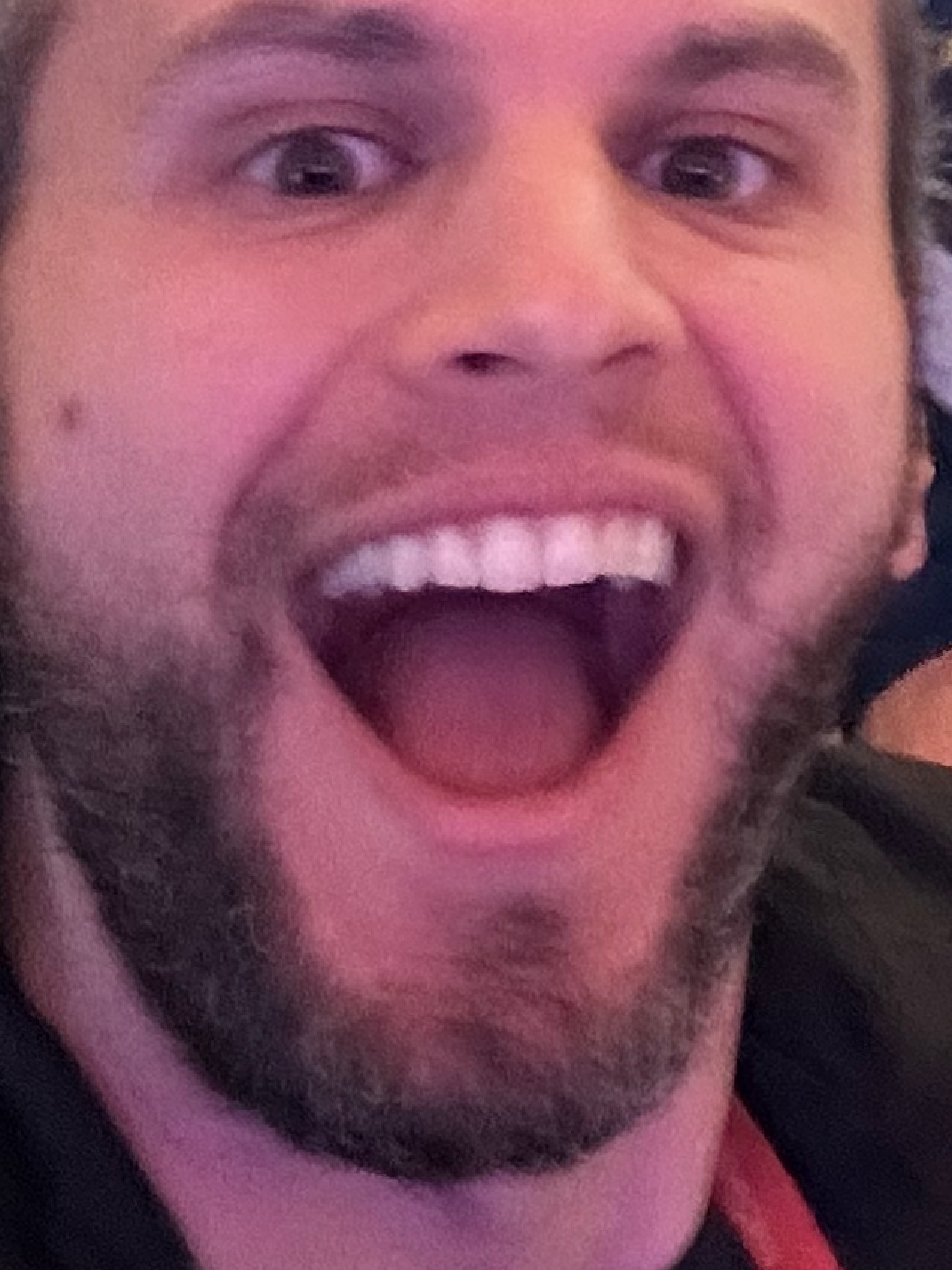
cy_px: -408
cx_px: 1536
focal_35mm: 109
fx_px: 3999
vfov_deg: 16.9
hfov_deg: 12.7
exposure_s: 1/30
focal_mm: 2.69
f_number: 1.9
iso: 640
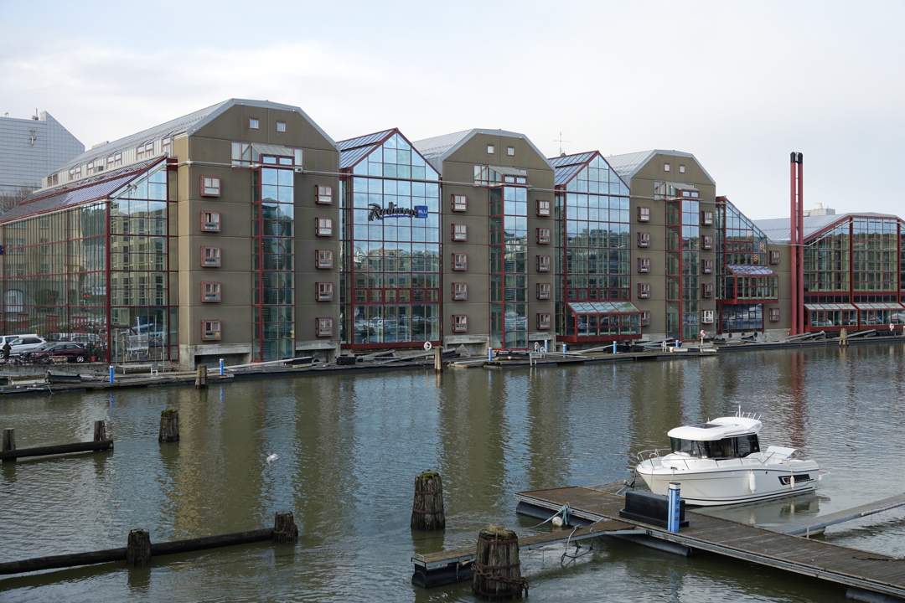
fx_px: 1005
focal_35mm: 40
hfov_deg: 48.5
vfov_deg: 33.4
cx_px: 452
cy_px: 302
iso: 100
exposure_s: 1/250
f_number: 3.5
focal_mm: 14.65
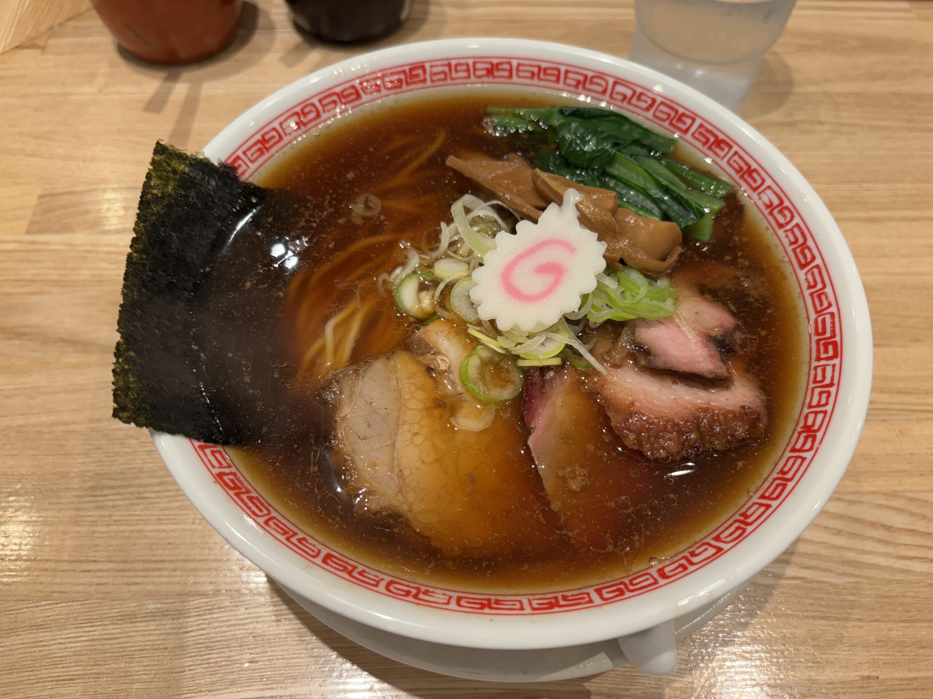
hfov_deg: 67.3
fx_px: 701
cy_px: 350
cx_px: 466
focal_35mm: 26
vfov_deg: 53.1
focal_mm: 5.96
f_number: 1.6
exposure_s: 1/100
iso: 80
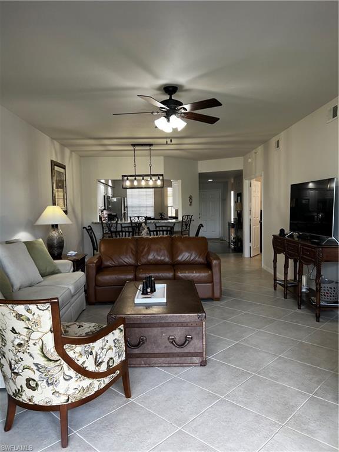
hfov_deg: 53.1
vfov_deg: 67.3
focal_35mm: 26
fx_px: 339
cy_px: 226
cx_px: 170
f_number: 1.5
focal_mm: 5.7
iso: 100
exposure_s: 1/120
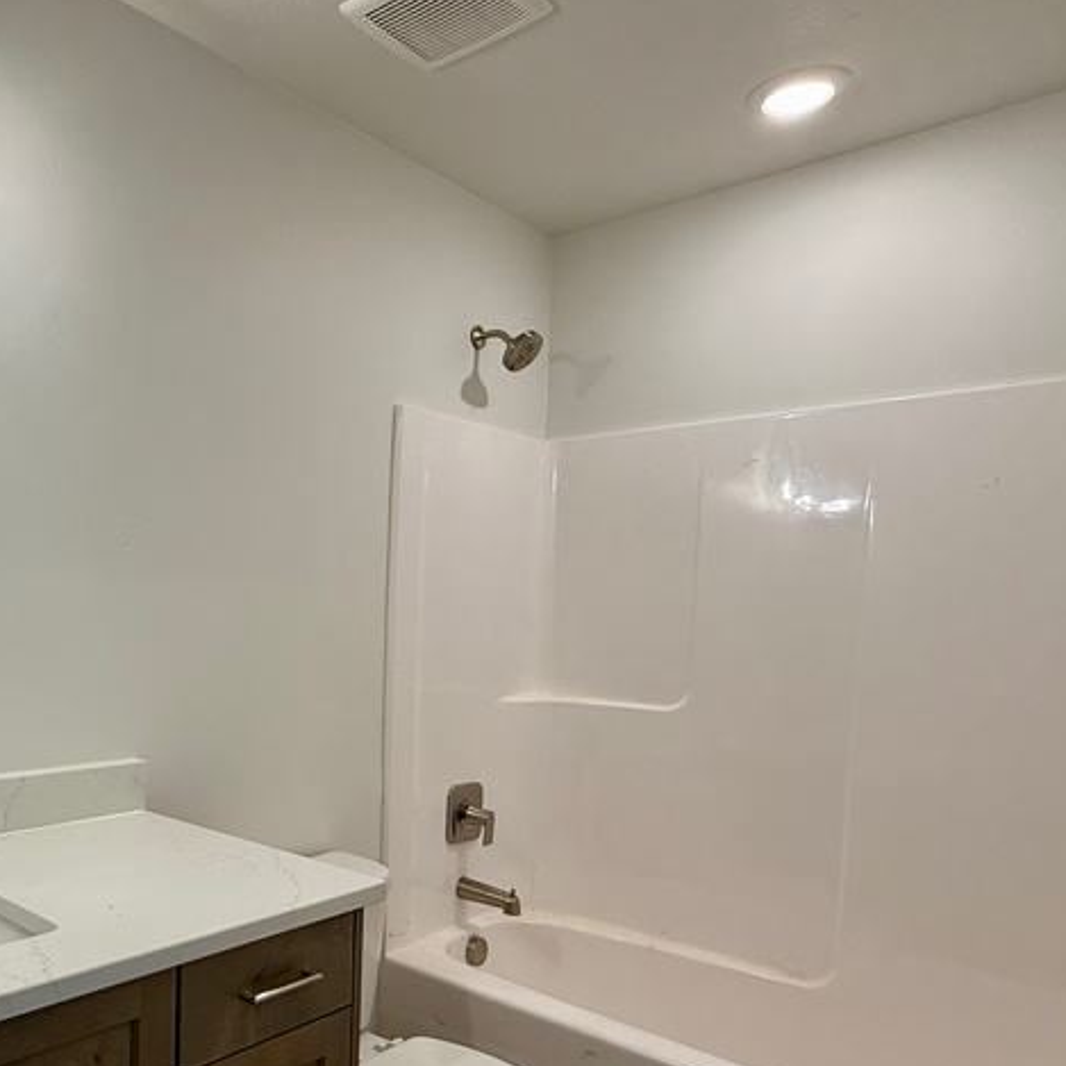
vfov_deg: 58.6
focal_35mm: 27
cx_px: 170
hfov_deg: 53.9
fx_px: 941
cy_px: 641
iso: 80
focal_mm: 2.22
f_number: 2.2
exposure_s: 1/120
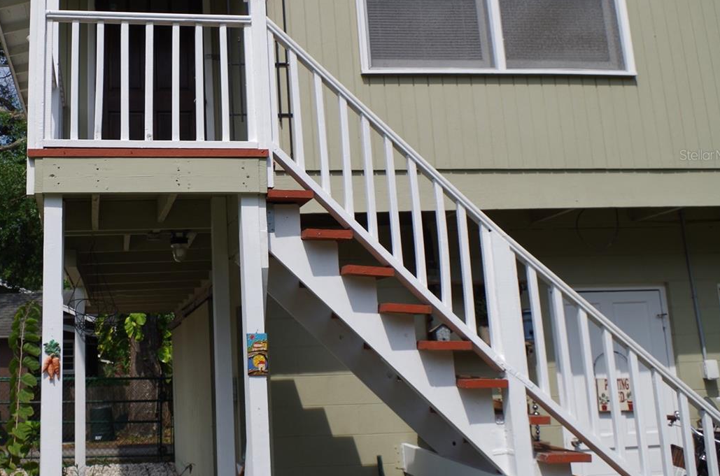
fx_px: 838
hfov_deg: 45.0
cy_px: 155
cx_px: 182
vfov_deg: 31.5
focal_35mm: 42
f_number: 7.1
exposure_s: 1/400
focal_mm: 18
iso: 100
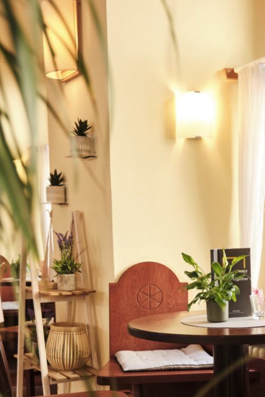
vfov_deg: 33.8
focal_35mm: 58
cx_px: 190
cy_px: 299
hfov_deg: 23.2
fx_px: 640
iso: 250
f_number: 2.8
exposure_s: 1/50
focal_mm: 22
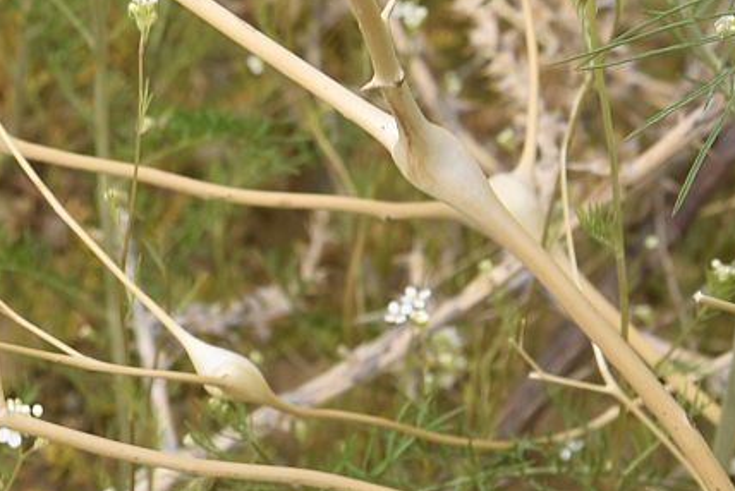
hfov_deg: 11.6
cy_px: 296
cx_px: -326
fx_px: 3473
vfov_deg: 8.1
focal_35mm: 170
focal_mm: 56
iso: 320
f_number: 13
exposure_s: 1/125
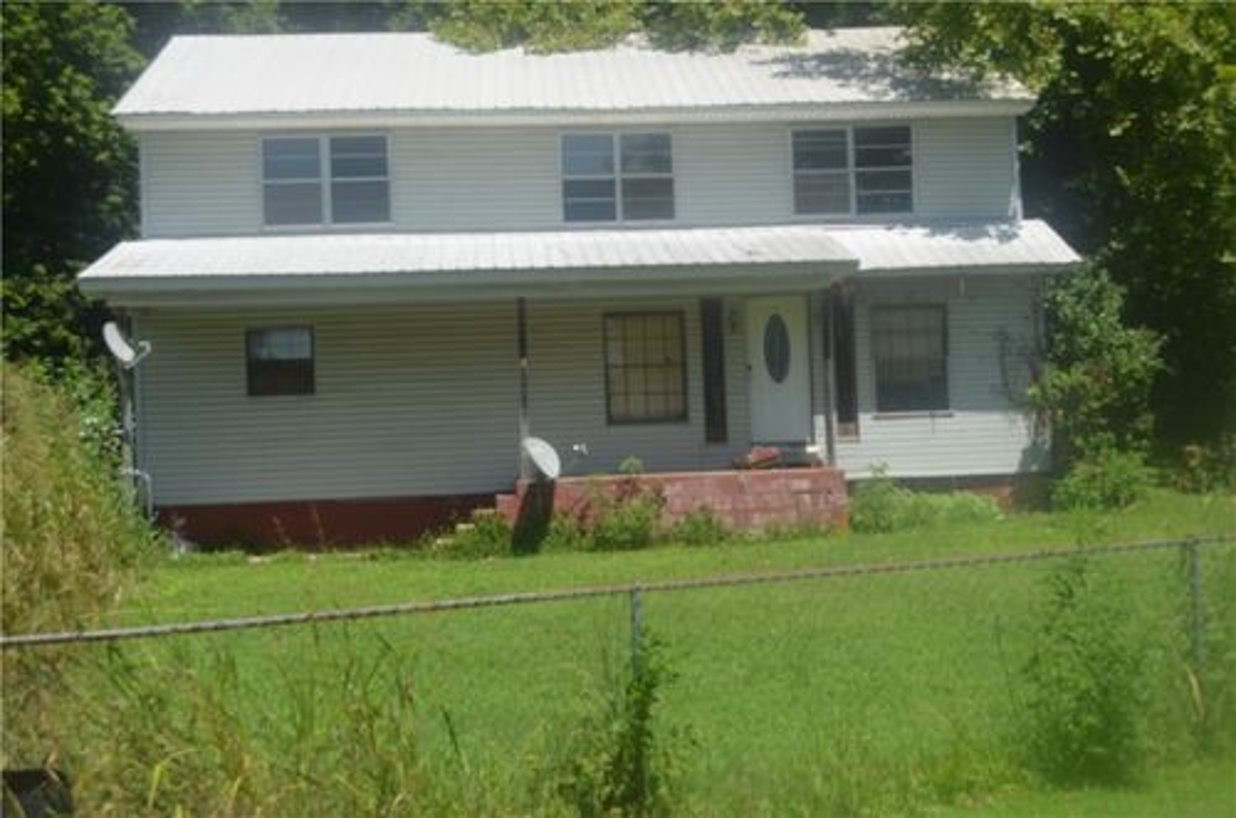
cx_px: 618
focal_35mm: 45
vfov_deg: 29.7
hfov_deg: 43.7
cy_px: 409
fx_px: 1542
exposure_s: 1/320
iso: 100
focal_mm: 30
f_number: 9
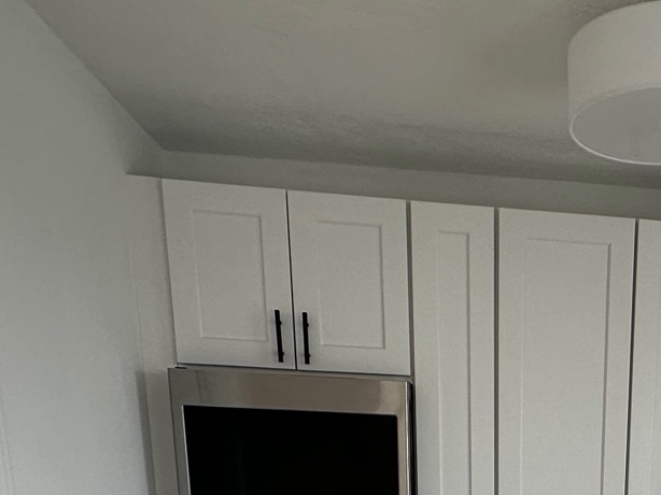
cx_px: 608
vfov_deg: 25.0
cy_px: 718
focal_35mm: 46
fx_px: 878
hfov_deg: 38.1
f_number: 2.2
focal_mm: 2.22
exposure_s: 1/120
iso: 160
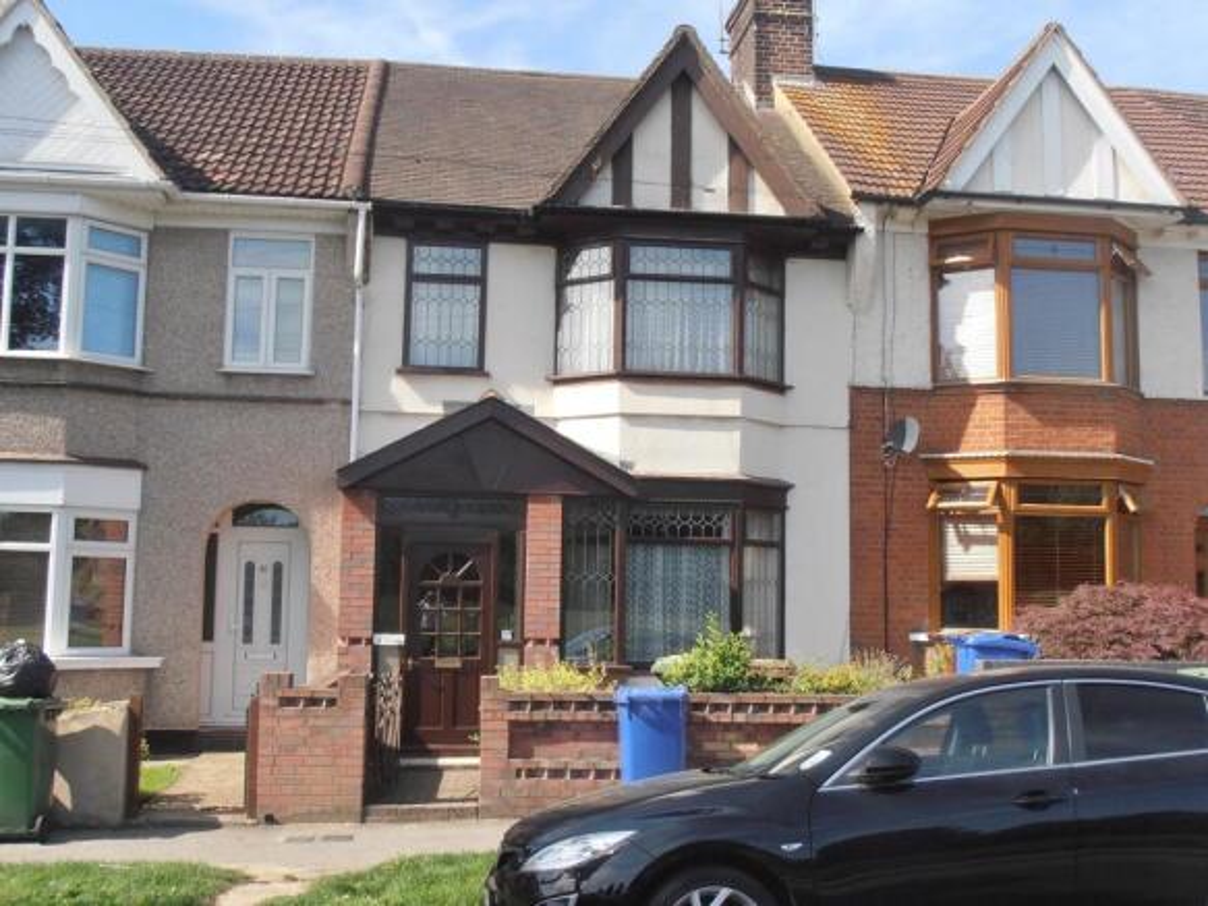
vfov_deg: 32.9
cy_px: 453
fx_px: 1535
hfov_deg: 43.0
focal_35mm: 44
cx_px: 604
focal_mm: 7.87
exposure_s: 1/400
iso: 80
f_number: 4.2
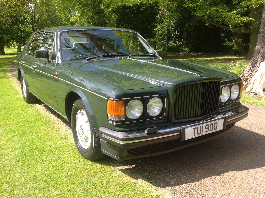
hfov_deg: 52.7
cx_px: 132
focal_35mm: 35
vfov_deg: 40.6
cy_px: 99
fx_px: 268
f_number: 2.4
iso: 50
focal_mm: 4.28
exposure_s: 1/420
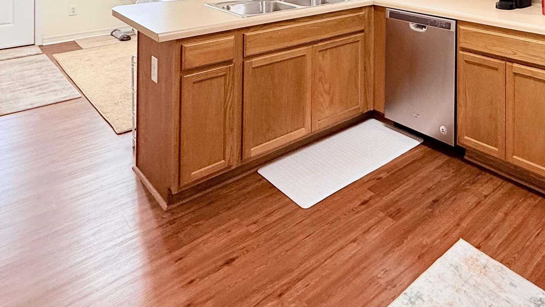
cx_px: 429
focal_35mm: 29
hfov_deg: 61.1
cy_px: -69
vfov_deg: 32.5
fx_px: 419
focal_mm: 2.22
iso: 200
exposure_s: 1/120
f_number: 2.2
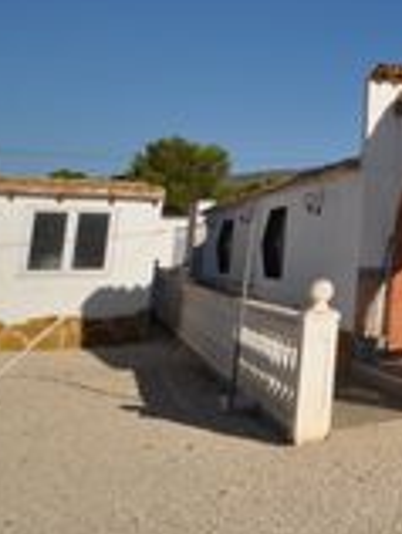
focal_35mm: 41
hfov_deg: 24.3
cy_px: 105
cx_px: 652
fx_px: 633
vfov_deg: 43.5
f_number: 20
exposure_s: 1/200
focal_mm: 10
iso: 200
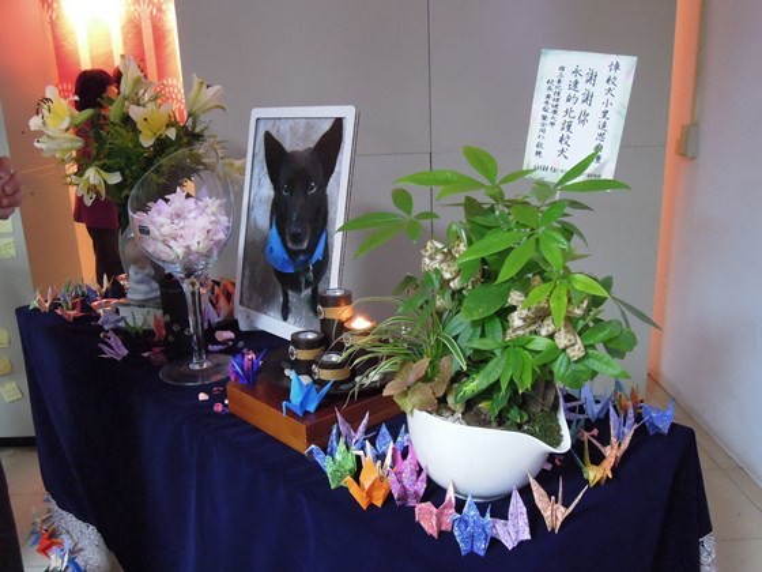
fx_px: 682
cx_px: 381
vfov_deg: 45.4
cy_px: 286
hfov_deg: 58.4
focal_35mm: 31
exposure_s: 1/30
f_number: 3
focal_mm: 5.5
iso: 1600
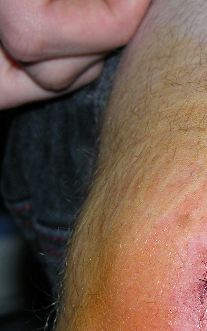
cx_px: 365
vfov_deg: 9.2
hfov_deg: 5.7
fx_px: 2057
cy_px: 277
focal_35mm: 228
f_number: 3.5
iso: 50
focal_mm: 22.3
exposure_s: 1/120
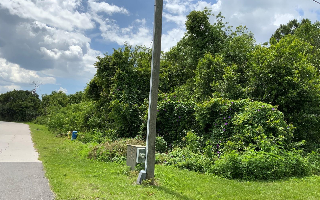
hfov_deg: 61.2
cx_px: 160
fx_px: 270
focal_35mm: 31
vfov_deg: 40.5
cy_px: 116
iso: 16
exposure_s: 1/1786
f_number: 1.8
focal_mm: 3
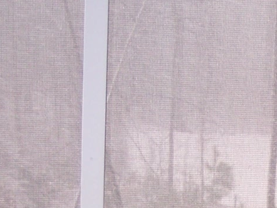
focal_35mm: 191
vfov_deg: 7.5
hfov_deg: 10.2
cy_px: 402
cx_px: 338
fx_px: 1529
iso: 100
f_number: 2.8
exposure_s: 1/60
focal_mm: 8
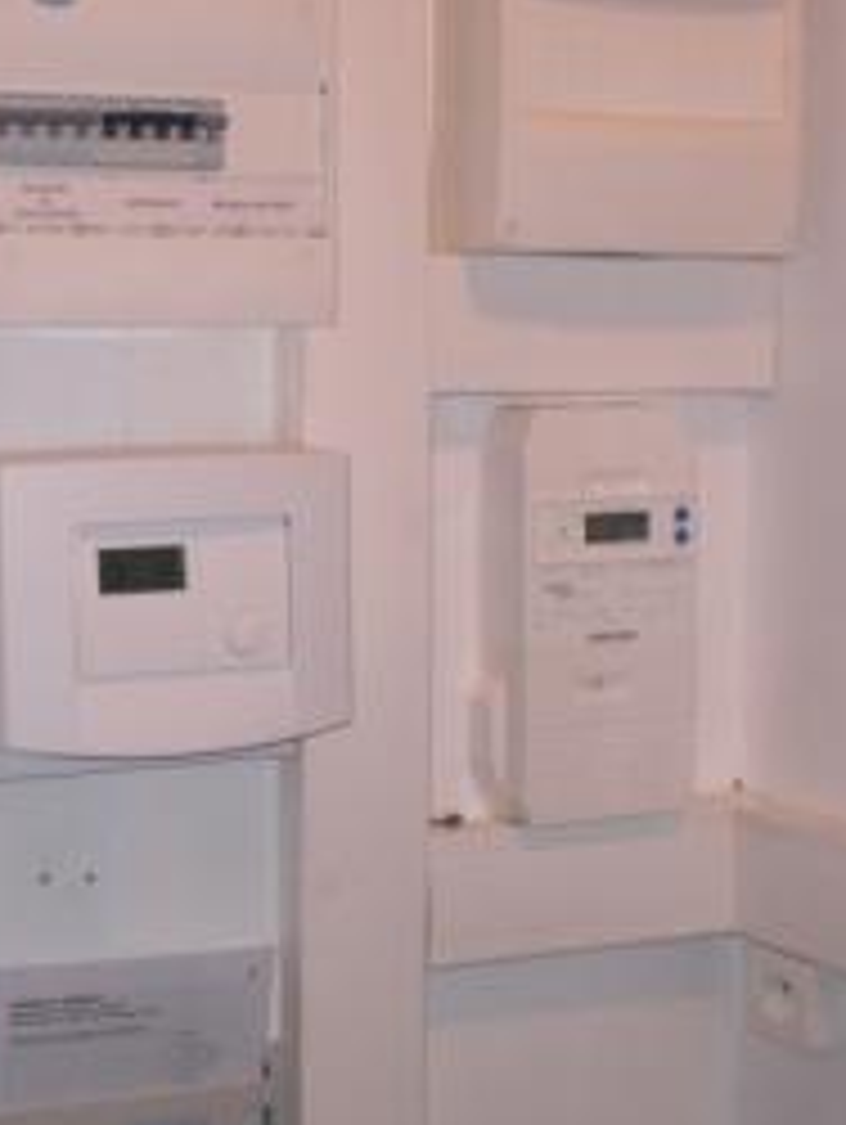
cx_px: 207
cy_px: 490
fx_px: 2212
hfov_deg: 21.5
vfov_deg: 28.5
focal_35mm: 68
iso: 200
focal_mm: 6.3
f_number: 3.1
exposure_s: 1/60
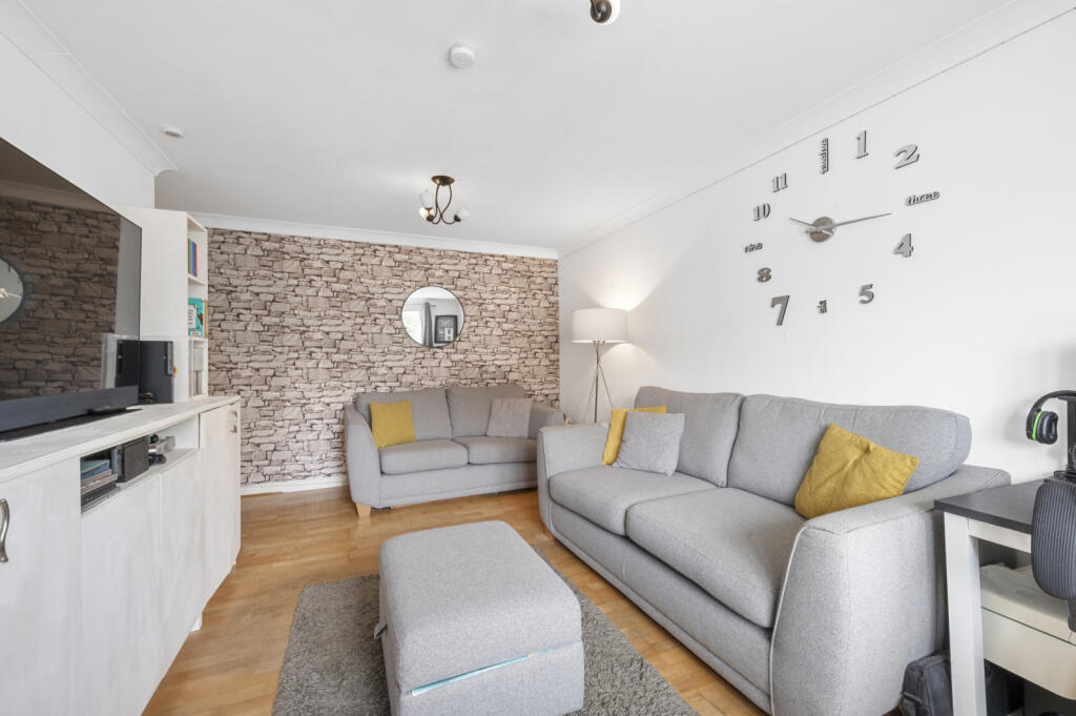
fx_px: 418
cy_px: 358
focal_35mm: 14
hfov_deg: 104.3
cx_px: 538
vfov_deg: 81.1
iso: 200
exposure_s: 1.6
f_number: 16
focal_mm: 14
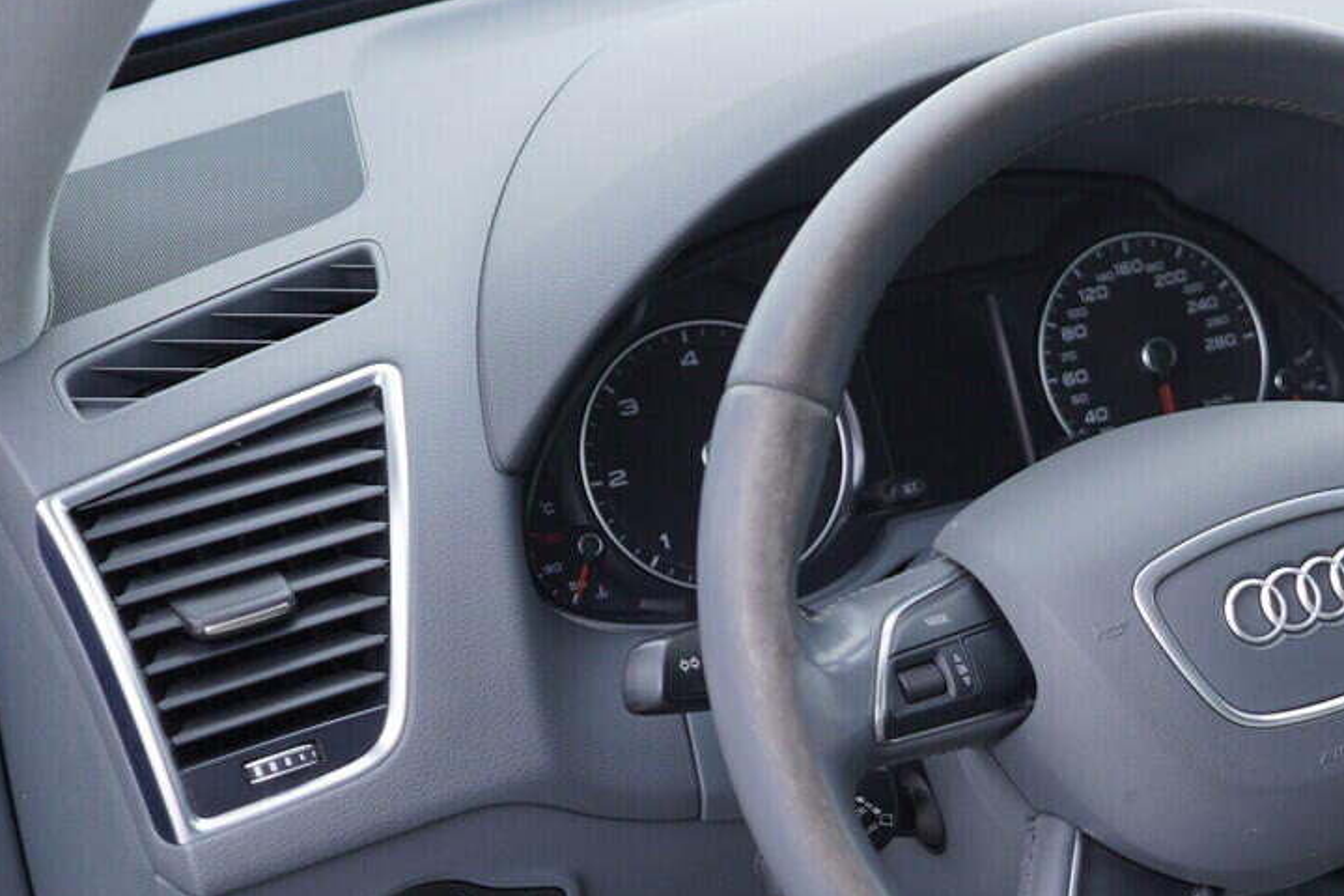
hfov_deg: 26.7
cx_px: 1301
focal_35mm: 72
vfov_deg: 18.8
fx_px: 2688
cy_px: 679
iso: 125
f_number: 2.8
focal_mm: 24
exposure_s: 1/40
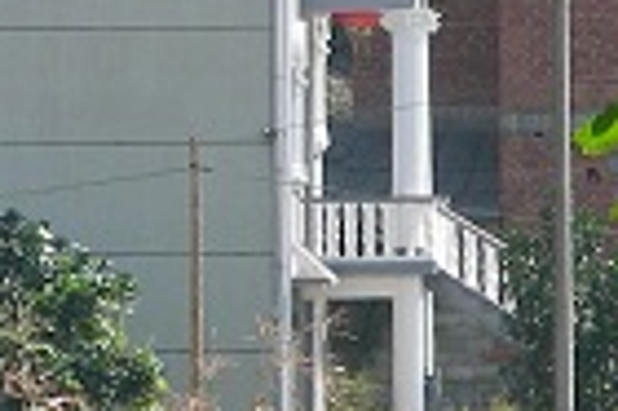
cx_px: -18
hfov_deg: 2.4
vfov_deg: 1.6
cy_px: 51
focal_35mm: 847
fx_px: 14523
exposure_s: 1/413
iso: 50
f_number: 4
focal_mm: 32.7
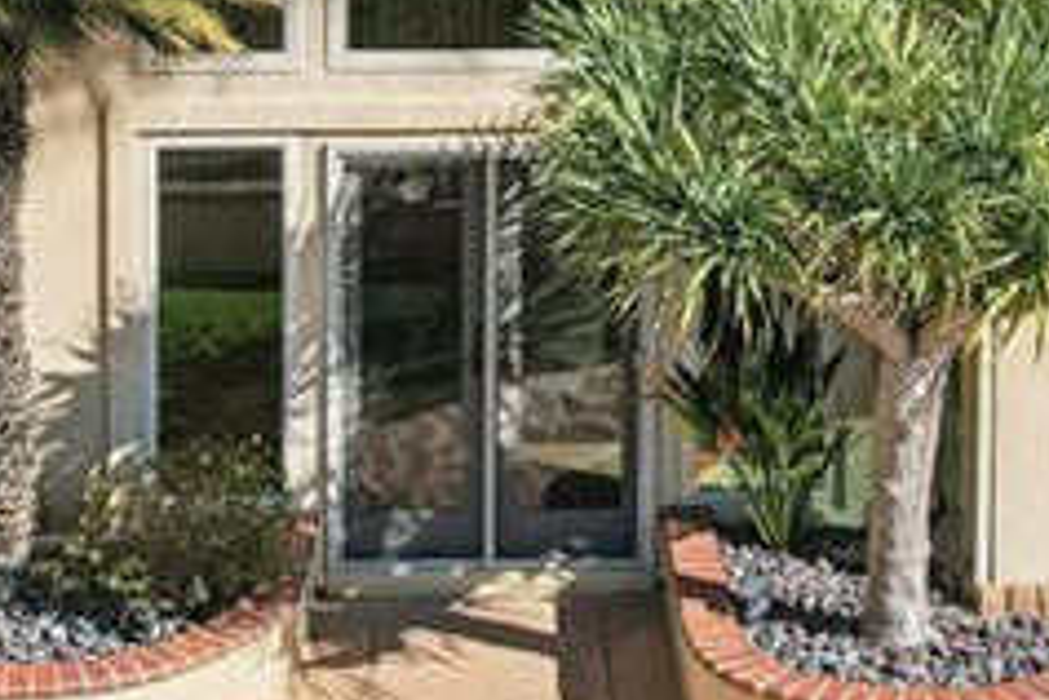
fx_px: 2768
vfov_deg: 14.3
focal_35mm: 95
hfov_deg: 21.5
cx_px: 469
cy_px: 102
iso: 140
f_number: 2.8
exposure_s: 1/3000
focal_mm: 8.4
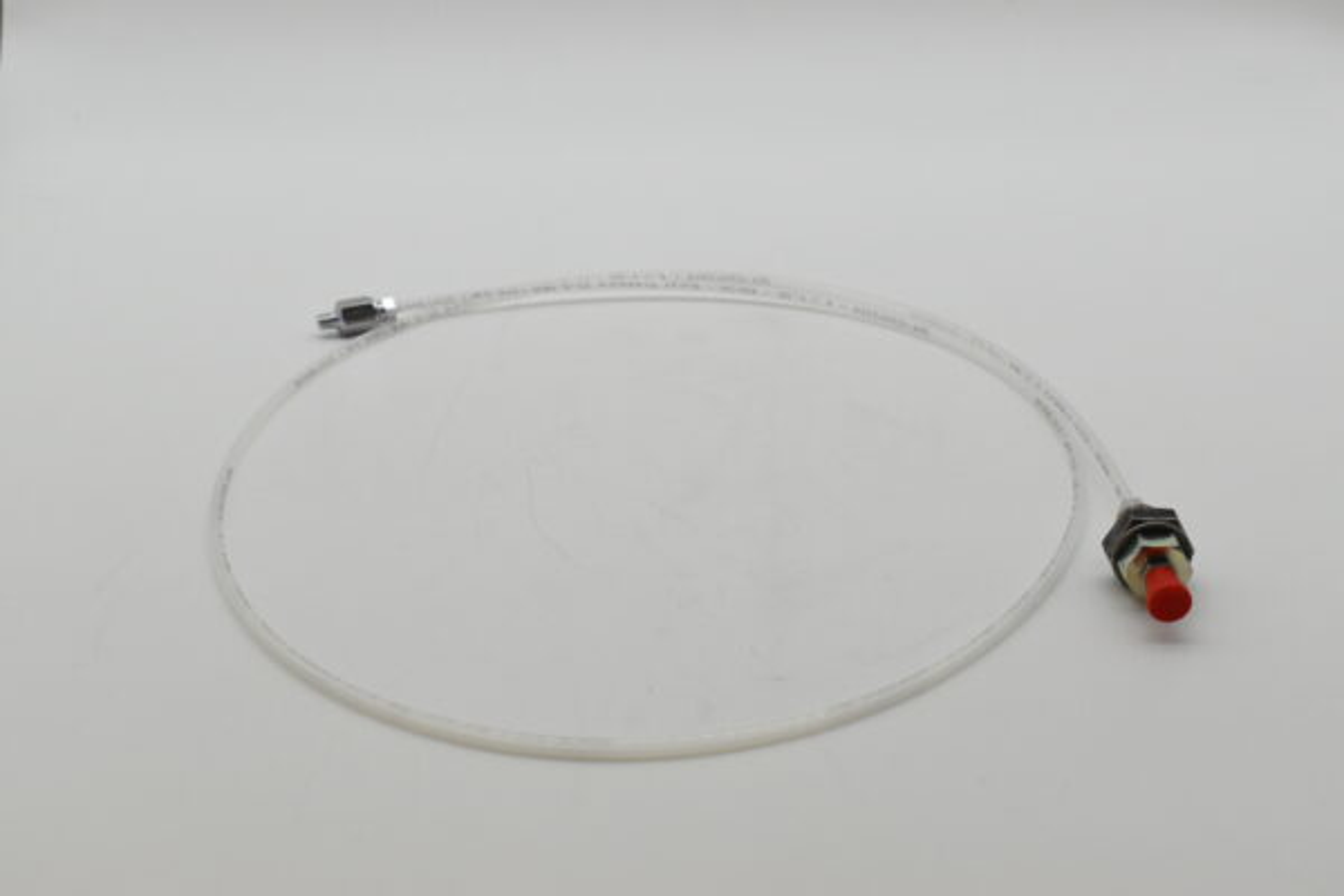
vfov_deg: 25.8
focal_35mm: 52
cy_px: 448
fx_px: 1960
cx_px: 672
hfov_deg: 37.9
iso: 1600
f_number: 8
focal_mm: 35
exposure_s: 1/2500
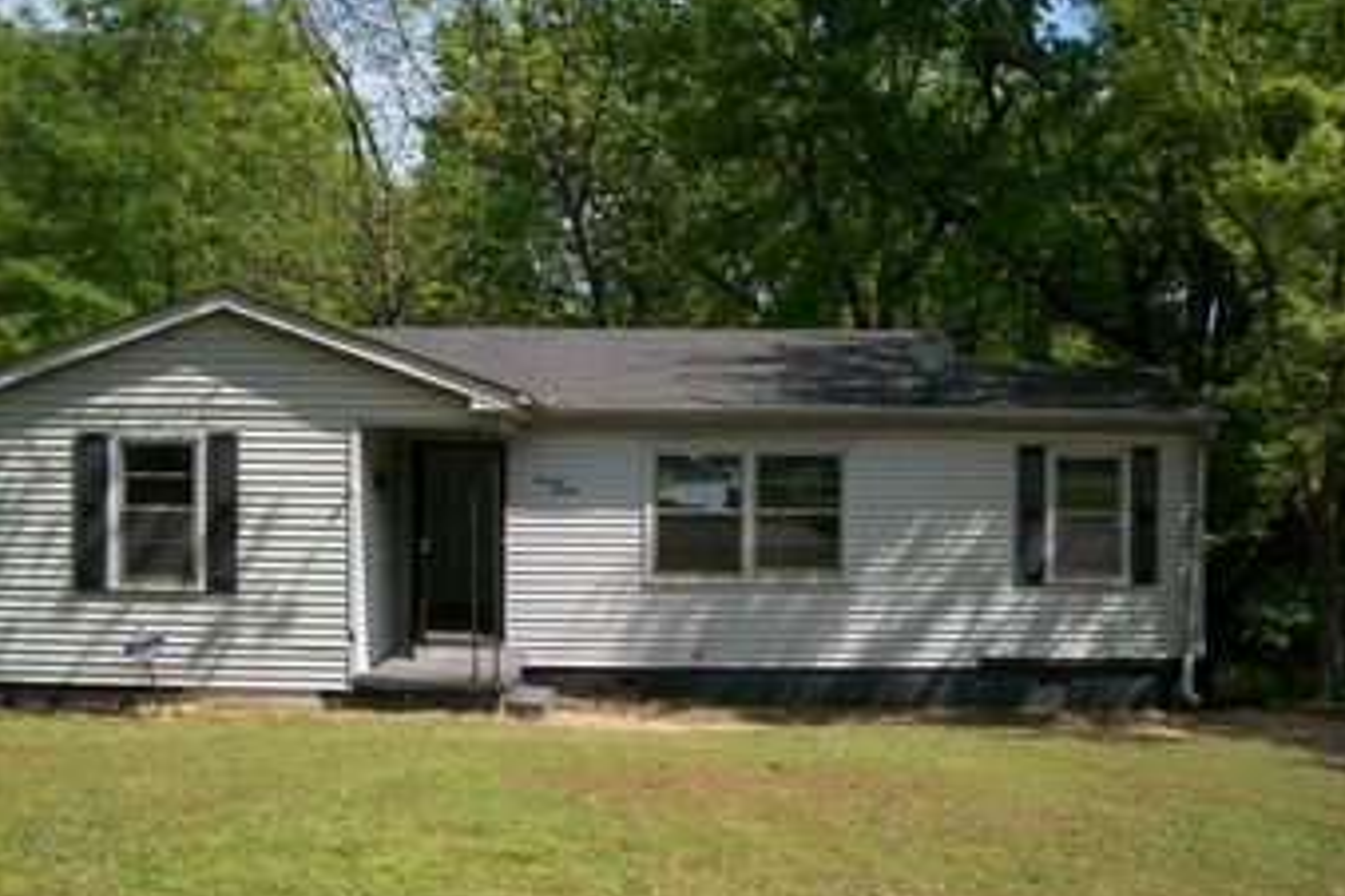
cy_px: 480
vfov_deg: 38.9
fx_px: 1270
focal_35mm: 34
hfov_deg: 55.8
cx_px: 678
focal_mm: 5.7
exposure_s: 1/320
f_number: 5.5
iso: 80
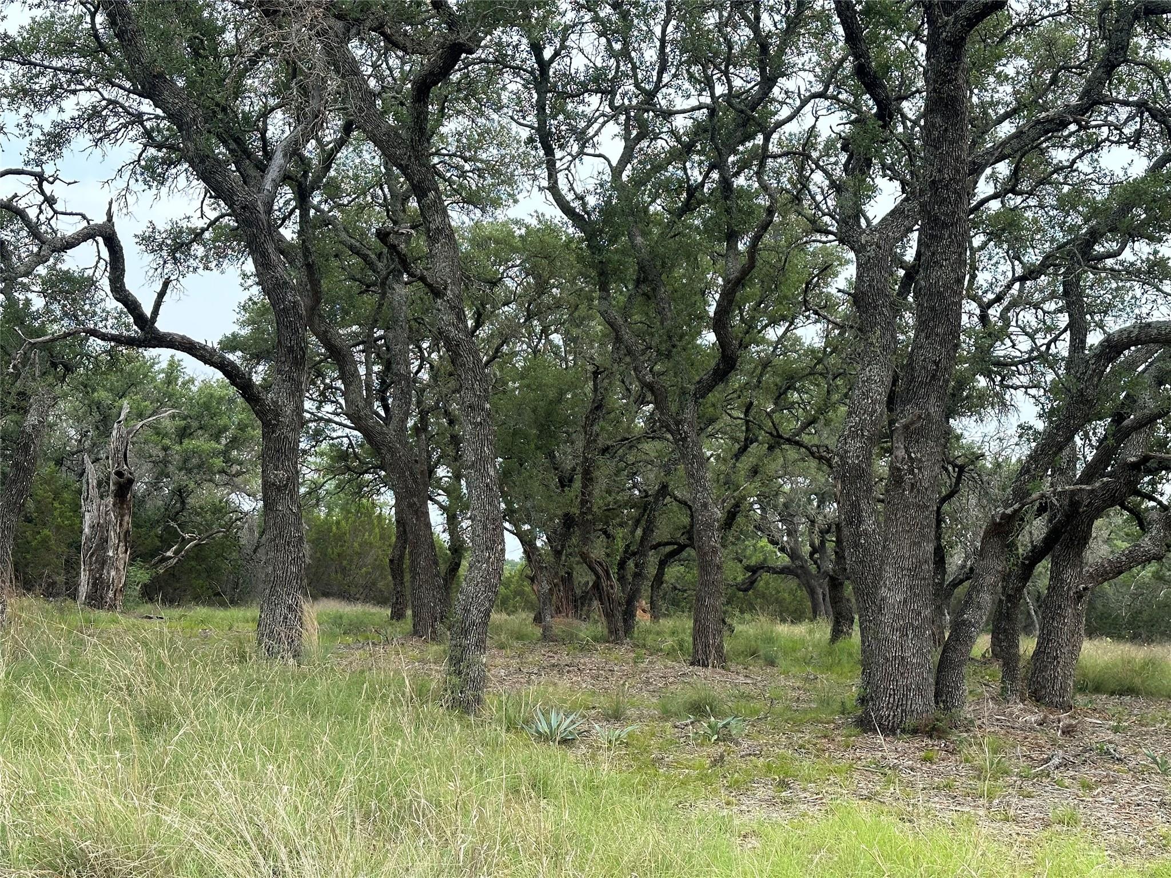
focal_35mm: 48
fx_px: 1624
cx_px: 586
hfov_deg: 39.7
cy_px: 439
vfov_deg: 30.3
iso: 64
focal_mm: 6.86
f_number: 1.78
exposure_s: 1/1062
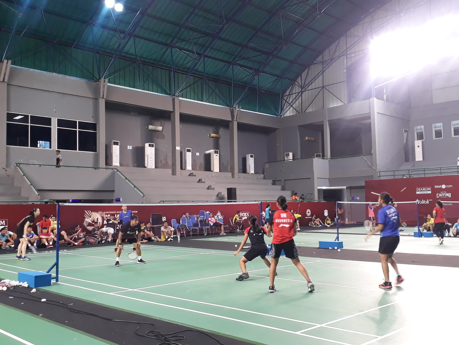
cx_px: 230
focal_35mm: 27
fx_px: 358
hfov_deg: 65.3
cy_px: 172
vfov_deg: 51.4
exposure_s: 1/33
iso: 125
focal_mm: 3.6
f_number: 1.9
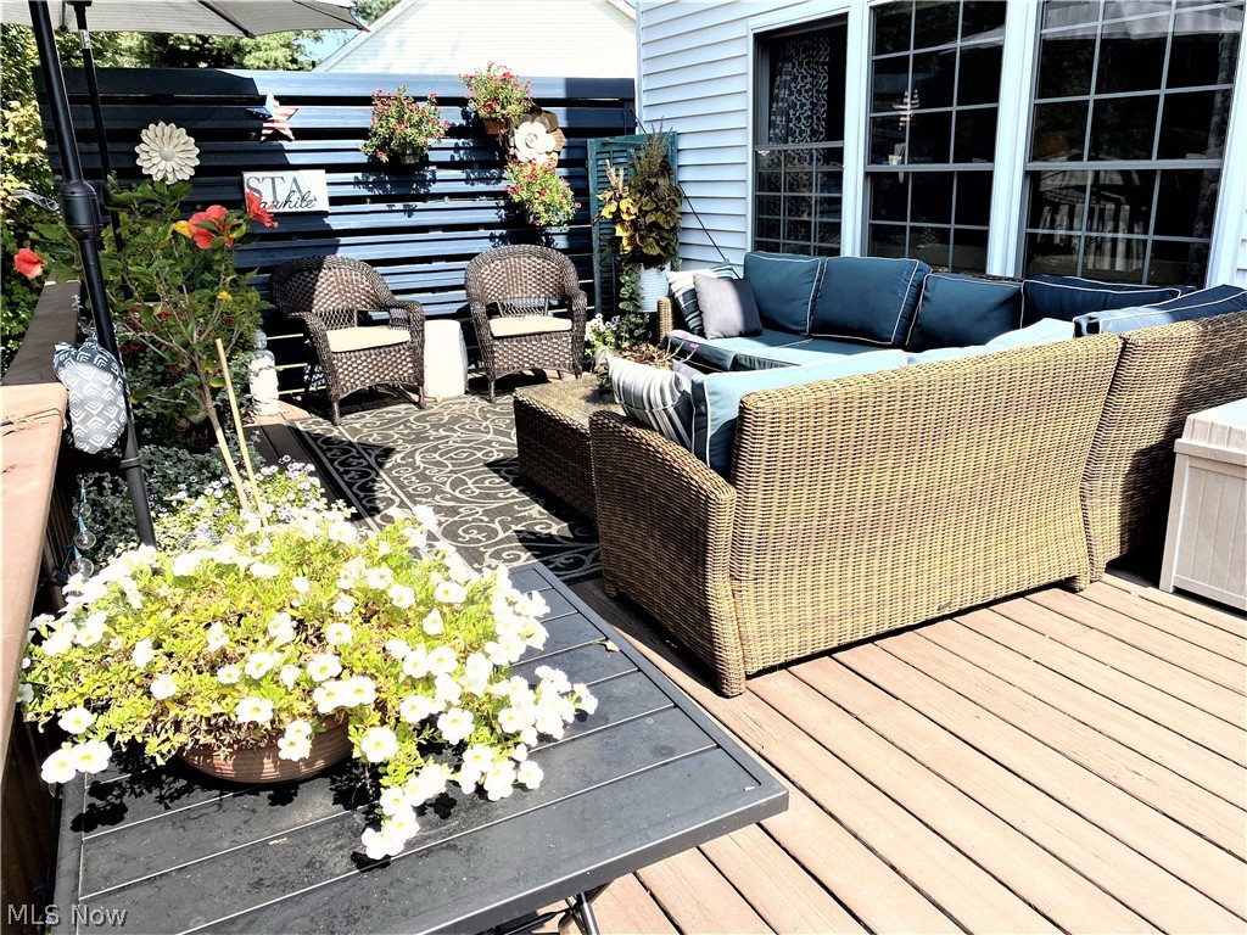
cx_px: 624
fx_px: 937
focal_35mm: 26
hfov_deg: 67.3
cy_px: 468
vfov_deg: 53.1
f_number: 1.8
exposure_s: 1/1484
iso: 32
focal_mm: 4.25
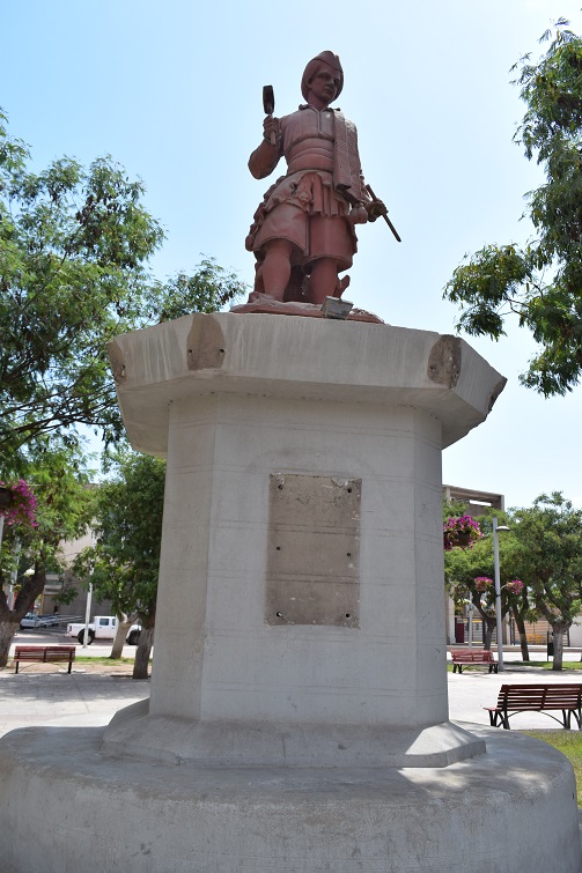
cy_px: 436
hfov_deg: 43.6
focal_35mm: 30
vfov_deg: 61.9
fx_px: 728
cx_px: 291
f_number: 10
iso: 200
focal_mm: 20
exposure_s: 1/400
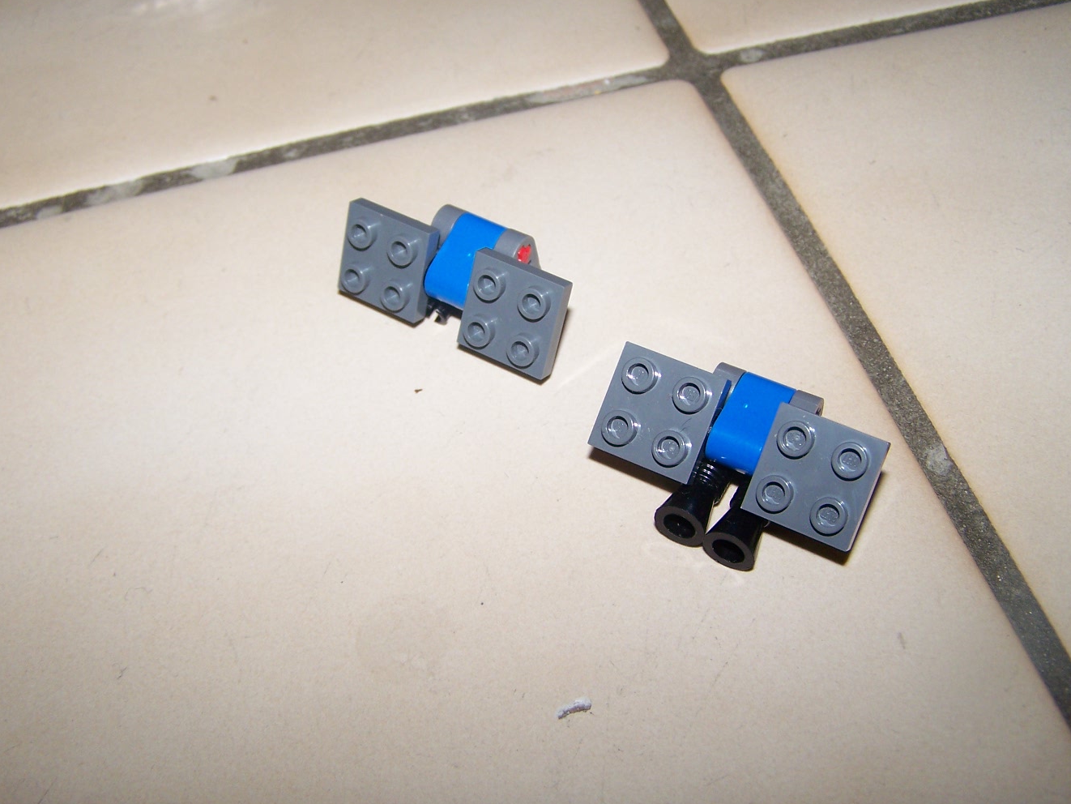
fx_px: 1331
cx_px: 527
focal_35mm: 43
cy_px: 381
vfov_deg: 33.6
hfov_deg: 43.8
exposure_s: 1/60
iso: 80
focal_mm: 6.3
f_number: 2.8
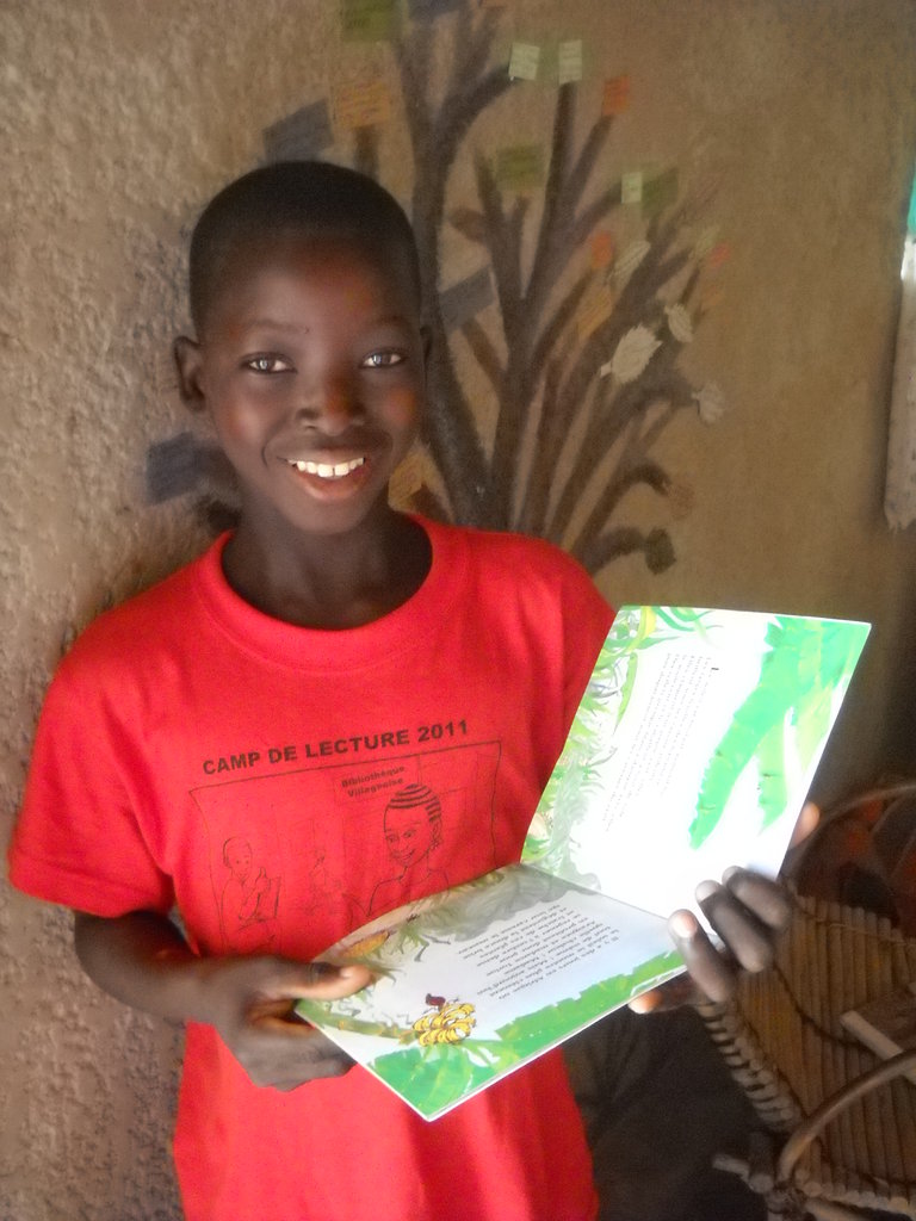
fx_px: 1447
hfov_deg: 35.1
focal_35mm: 41
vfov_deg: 45.8
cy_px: 610
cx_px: 458
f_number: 3.1
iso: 800
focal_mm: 6.72
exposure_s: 1/27
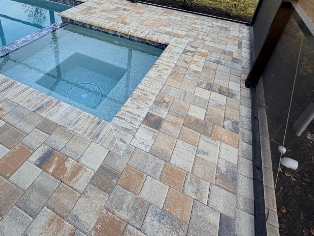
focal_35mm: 24
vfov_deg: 54.2
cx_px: 122
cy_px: 59
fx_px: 218
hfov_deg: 70.7
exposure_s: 1/121
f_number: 2.2
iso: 50
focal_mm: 2.22
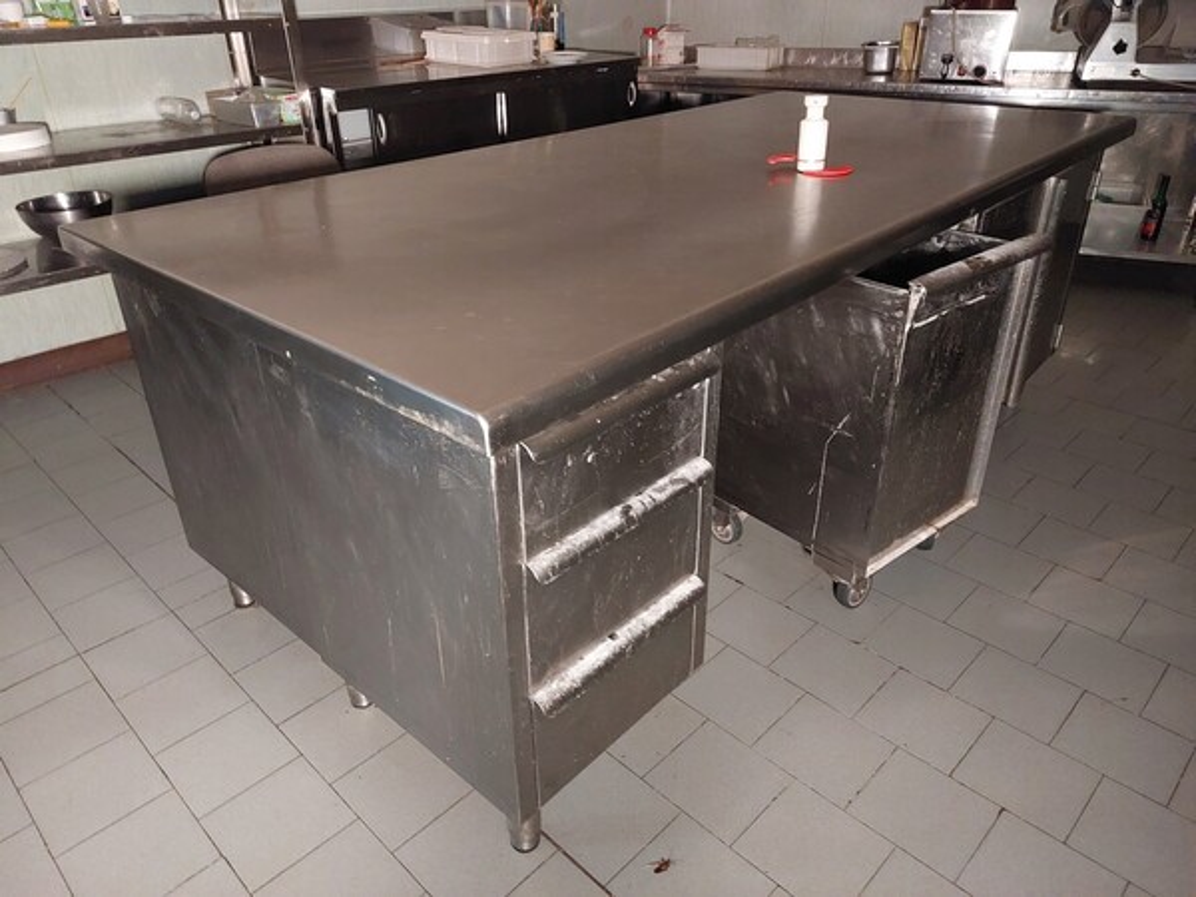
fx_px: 864
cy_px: 448
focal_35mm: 25
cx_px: 598
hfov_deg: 69.4
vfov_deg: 54.9
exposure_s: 1/24
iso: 800
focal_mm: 5.23
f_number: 1.8
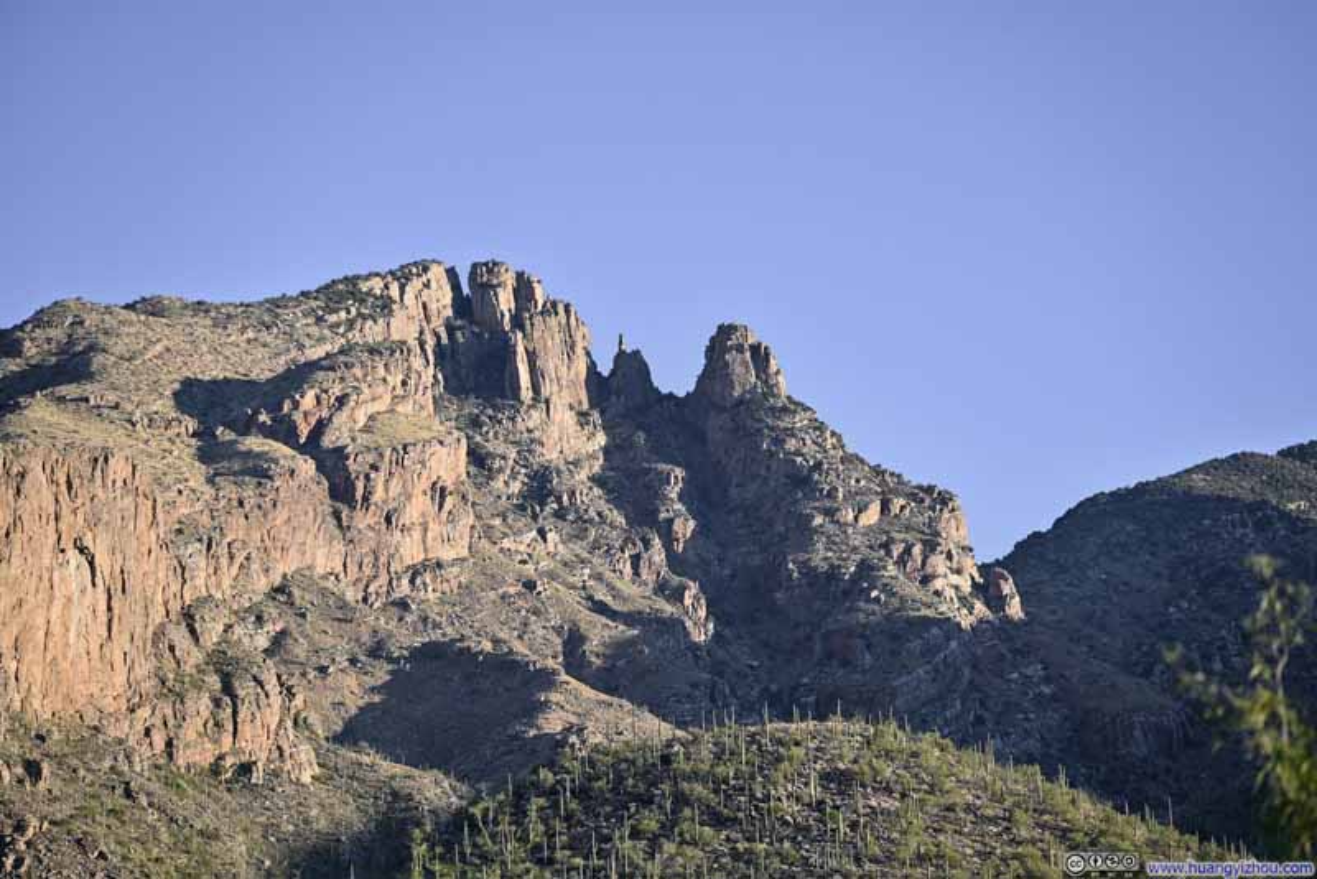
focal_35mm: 120
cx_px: 658
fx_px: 4391
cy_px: 440
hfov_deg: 17.1
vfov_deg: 11.4
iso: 100
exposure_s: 1/640
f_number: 4.5
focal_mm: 120
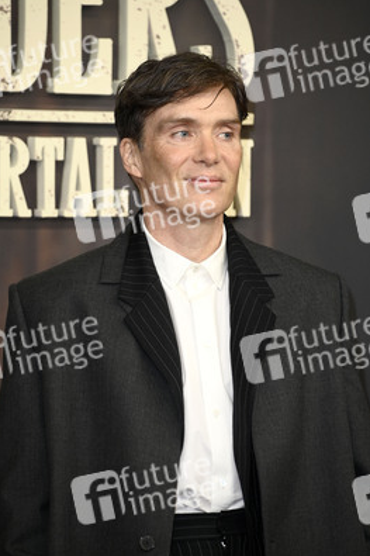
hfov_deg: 5.9
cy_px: 280
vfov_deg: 8.8
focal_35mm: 233
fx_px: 3595
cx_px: 184
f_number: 5.6
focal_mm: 230
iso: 500
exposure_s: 1/250
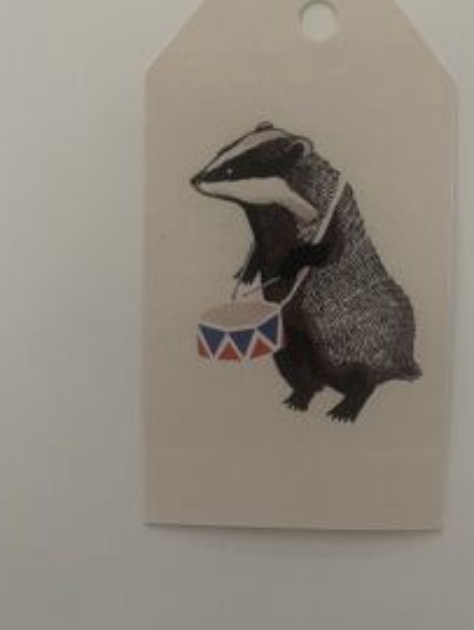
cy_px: 238
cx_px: 325
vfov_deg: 49.6
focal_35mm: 37
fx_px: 674
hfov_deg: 38.2
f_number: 1.6
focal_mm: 5.1
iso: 320
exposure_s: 1/60
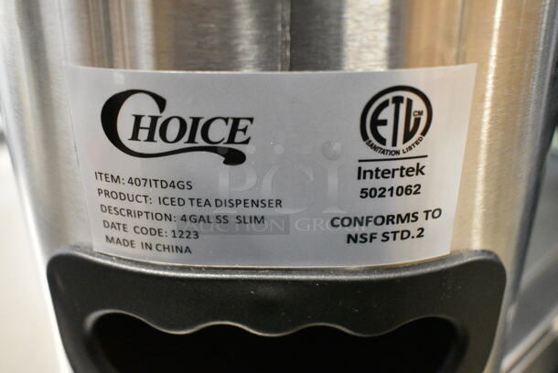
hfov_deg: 49.5
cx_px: 279
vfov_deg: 34.3
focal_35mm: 39
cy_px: 186
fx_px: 605
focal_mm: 26
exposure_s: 1/60
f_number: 4
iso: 6400
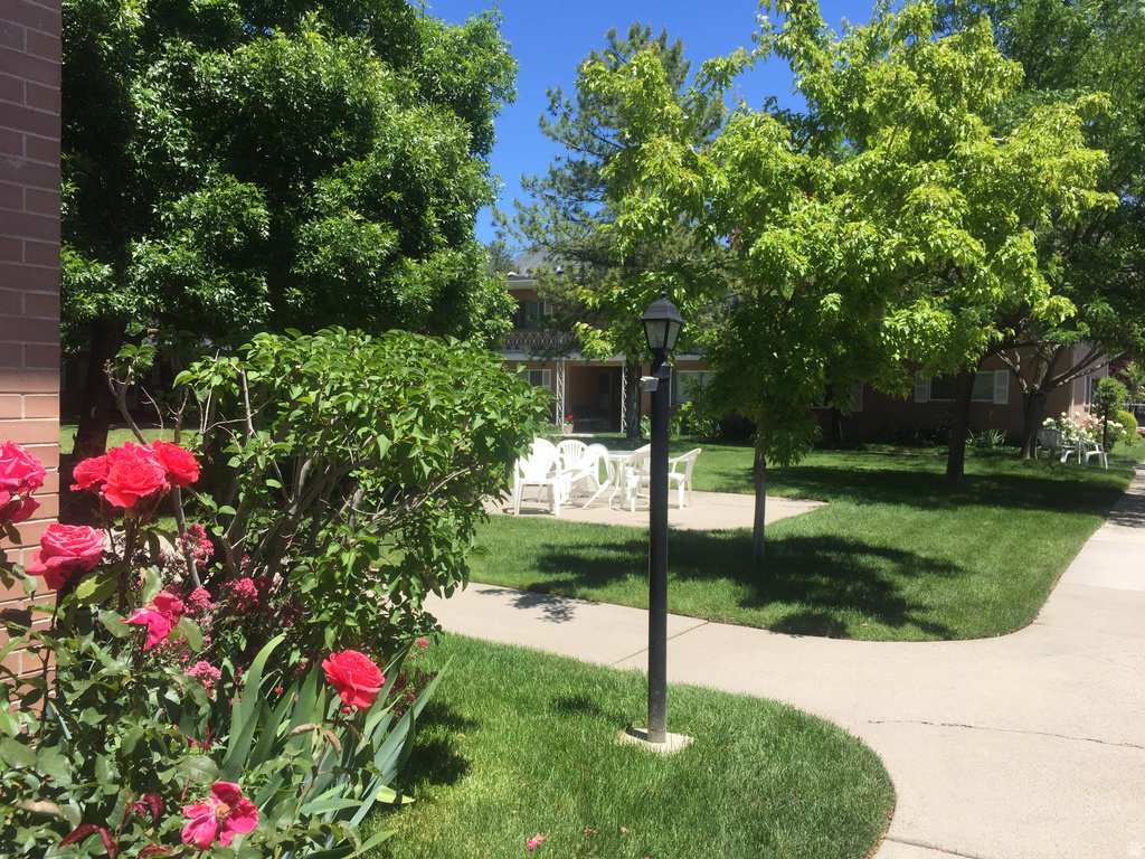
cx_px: 572
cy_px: 430
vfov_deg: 48.2
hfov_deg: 61.7
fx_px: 959
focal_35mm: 29
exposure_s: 1/1647
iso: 32
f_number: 2.2
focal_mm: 4.15
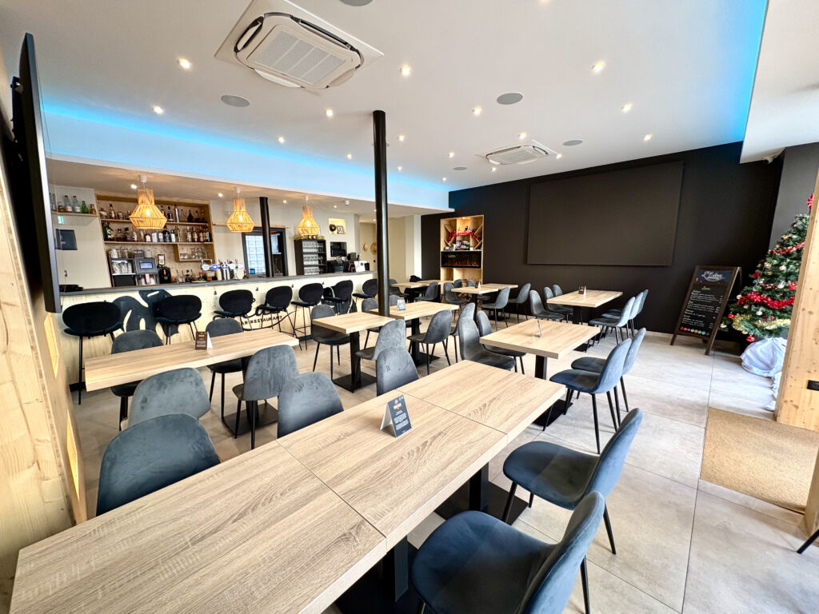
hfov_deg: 102.1
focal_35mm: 14
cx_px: 410
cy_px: 307
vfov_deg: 85.7
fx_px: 331
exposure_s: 1/100
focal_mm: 2.22
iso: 200
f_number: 2.2
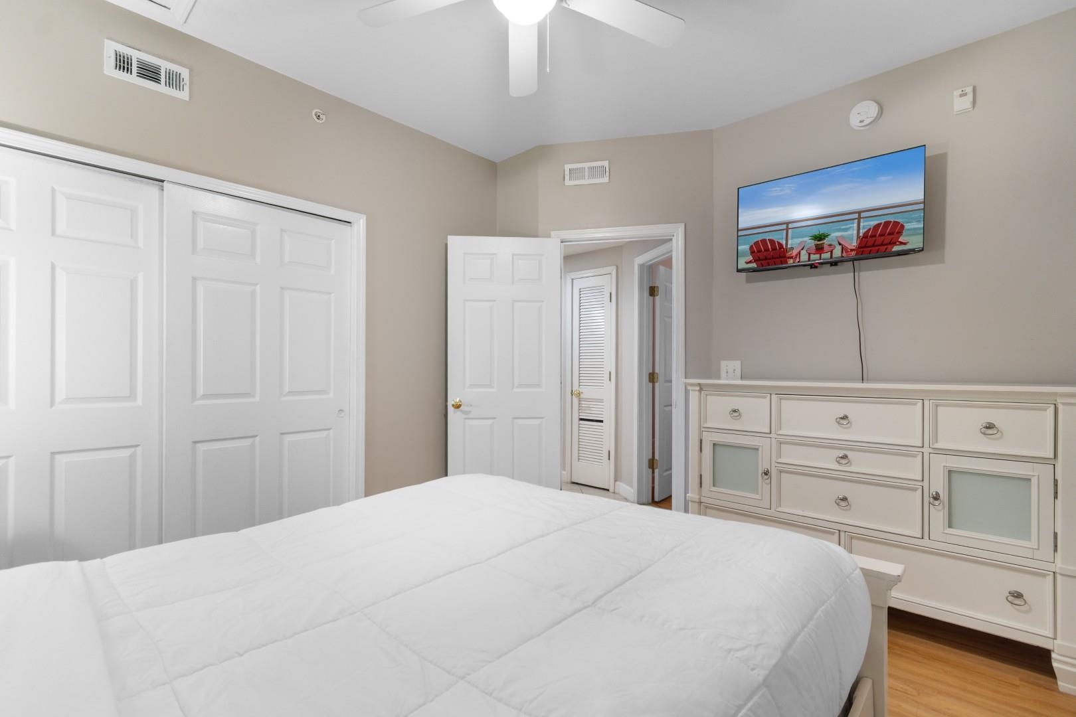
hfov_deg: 100.4
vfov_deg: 77.3
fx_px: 448
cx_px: 538
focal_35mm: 15
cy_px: 358
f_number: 4.5
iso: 100
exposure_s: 1/4
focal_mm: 10
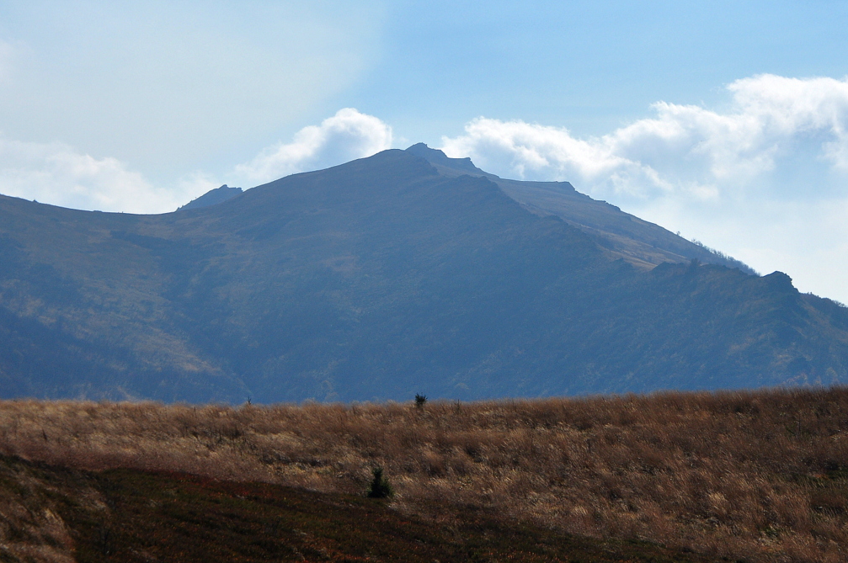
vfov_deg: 11.6
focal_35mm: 118
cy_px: 239
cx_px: 410
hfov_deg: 17.4
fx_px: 2776
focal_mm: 66
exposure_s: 1/1250
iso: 400
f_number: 9
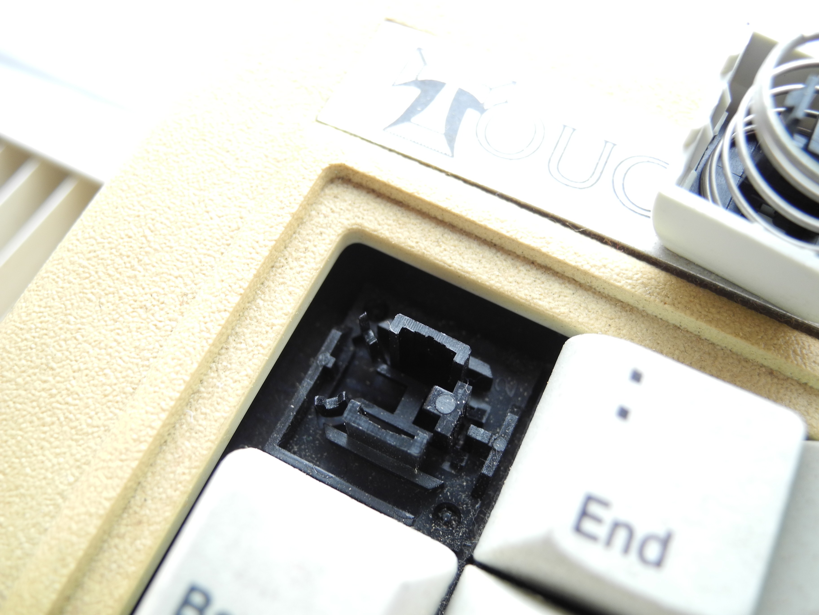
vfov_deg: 49.7
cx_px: 410
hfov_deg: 63.4
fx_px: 662
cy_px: 308
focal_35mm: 28
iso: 100
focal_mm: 6
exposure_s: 1/30.4
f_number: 2.8
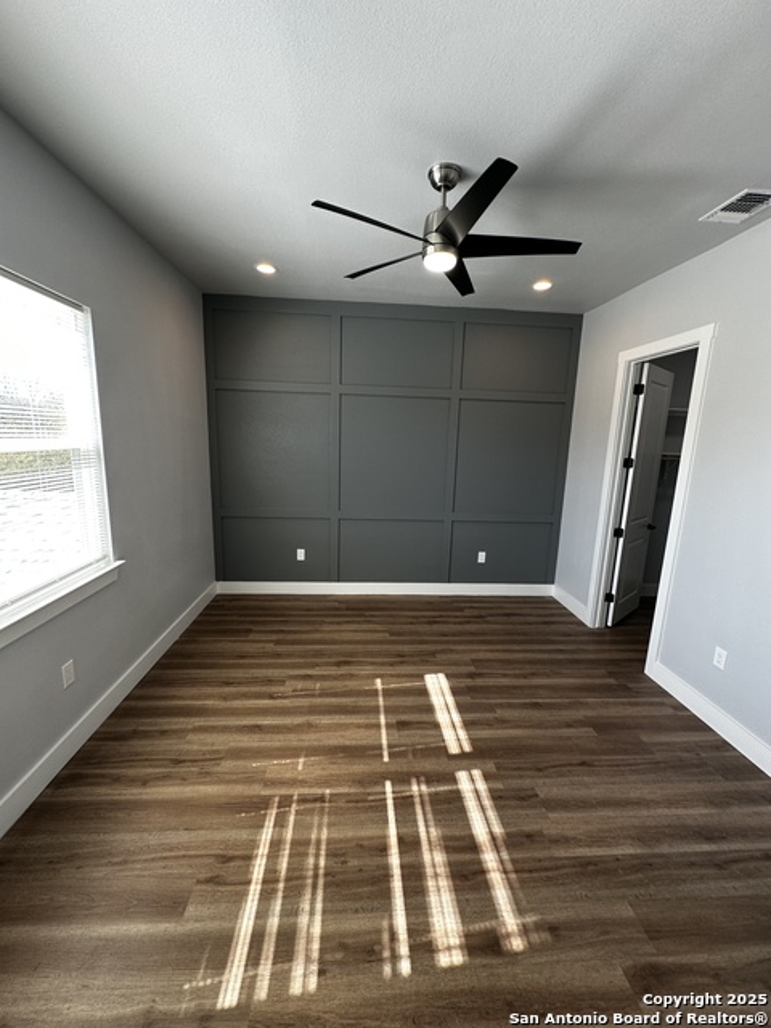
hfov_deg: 85.7
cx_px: 386
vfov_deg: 102.1
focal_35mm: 14
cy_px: 514
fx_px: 416
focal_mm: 2.22
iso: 80
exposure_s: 1/120
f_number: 2.2
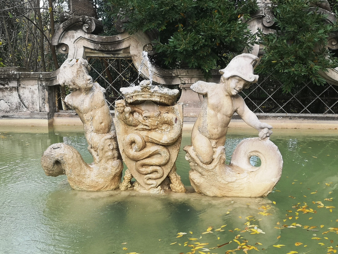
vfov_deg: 32.2
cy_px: 127
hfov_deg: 42.1
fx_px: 439
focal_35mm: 45
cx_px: 169
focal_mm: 5.58
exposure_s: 1/318
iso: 50
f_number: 1.8
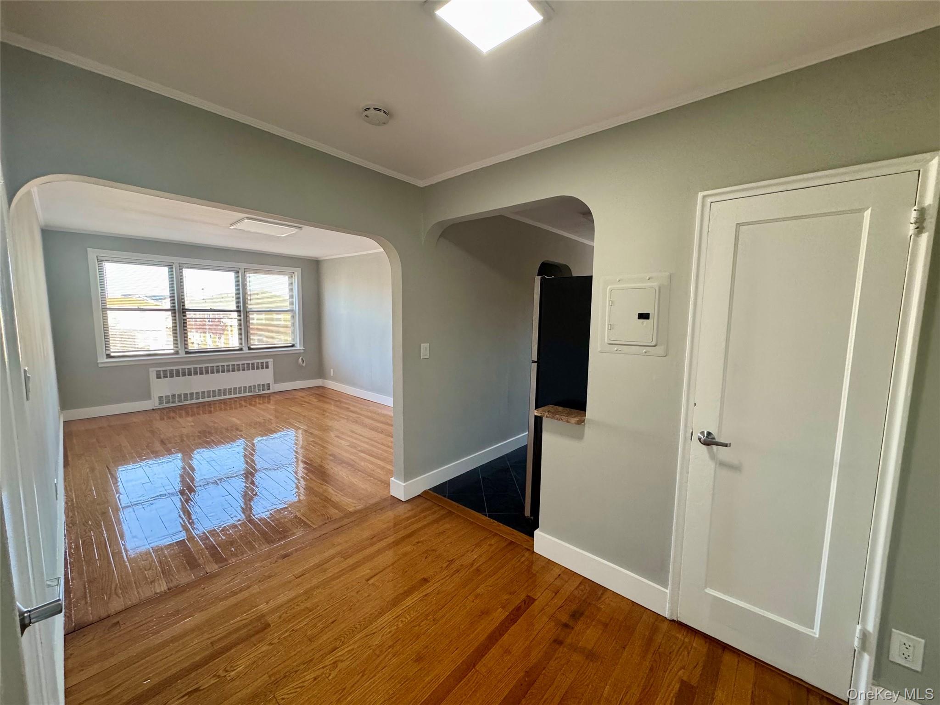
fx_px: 380
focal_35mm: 14
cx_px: 470
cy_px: 352
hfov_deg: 102.1
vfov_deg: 85.7
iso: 250
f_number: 2.2
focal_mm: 2.22
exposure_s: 1/120
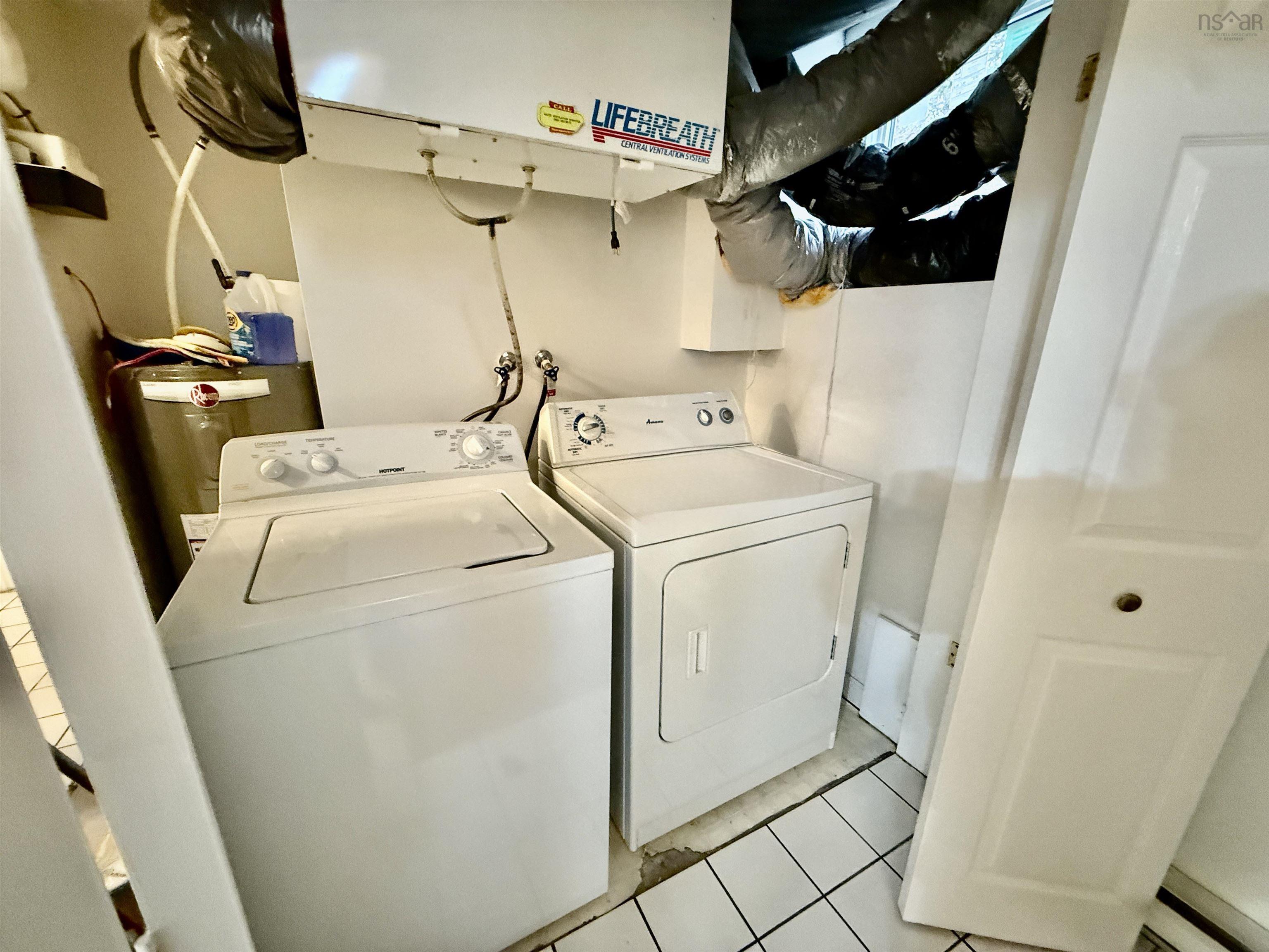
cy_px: 476
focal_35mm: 14
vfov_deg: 85.7
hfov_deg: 102.1
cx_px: 634
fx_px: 513
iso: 1000
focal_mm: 2.22
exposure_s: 1/40
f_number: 2.2
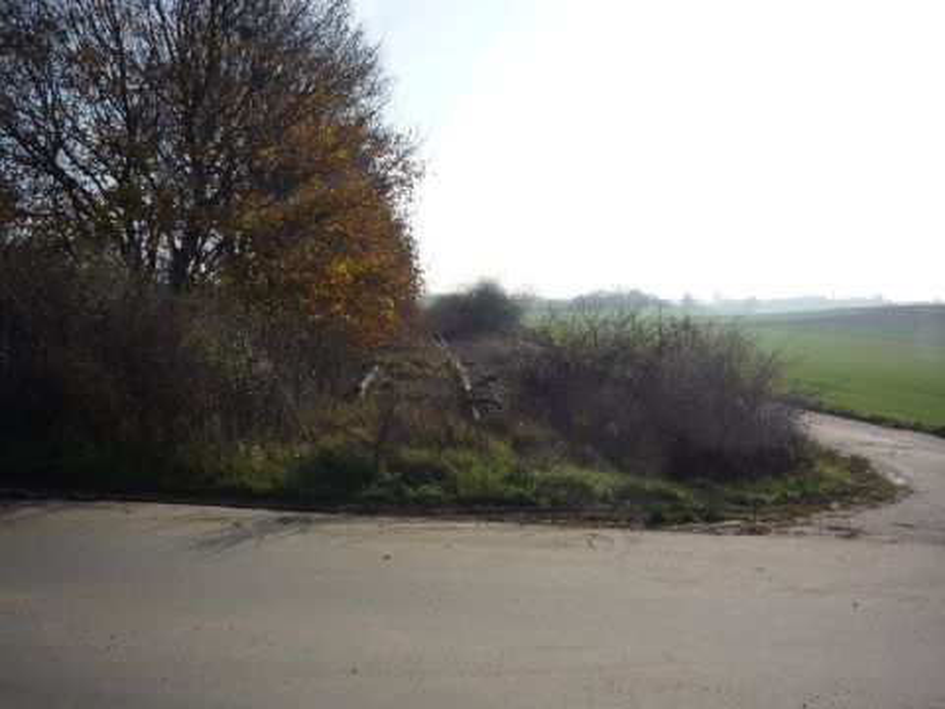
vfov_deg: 44.2
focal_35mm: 32
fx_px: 874
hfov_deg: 56.8
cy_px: 354
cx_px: 472
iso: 100
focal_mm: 5.2
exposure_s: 1/640
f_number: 5.6
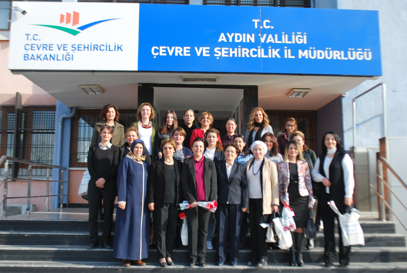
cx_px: 204
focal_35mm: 39
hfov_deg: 49.5
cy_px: 136
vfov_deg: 34.3
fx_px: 441
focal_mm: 26
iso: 100
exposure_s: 1/160
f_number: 6.3
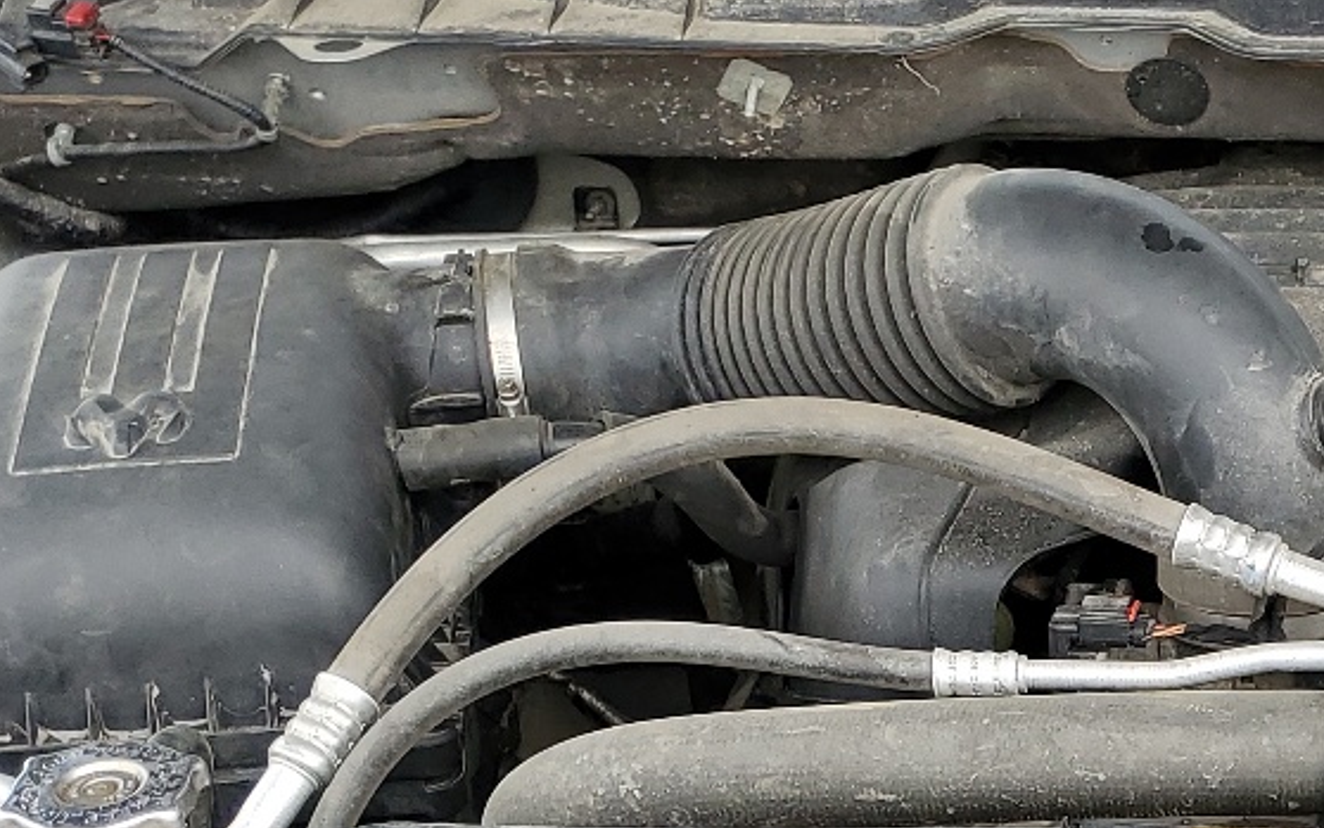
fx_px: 2851
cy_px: 1113
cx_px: 1390
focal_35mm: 79
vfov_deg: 15.6
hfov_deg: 24.7
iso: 50
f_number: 1.5
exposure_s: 1/588
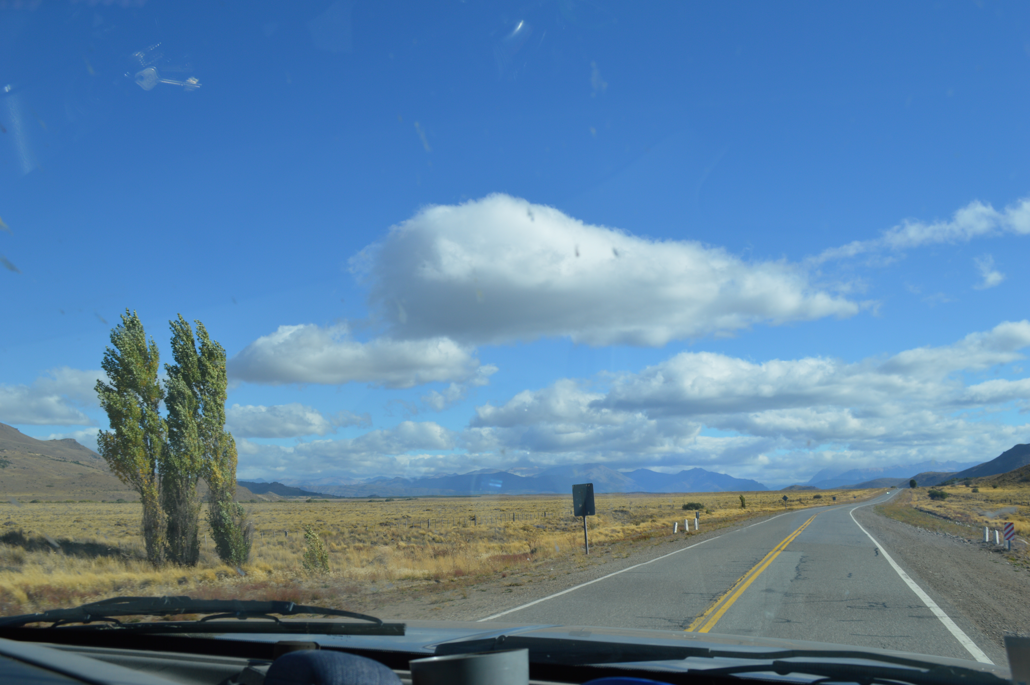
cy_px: 342
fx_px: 943
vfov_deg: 39.9
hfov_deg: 57.3
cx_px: 515
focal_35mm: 33
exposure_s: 1/320
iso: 100
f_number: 9
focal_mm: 22
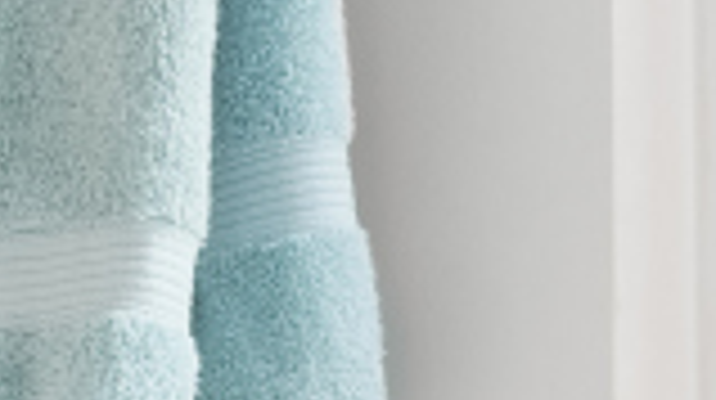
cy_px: 1148
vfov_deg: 6.4
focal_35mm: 176
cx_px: -227
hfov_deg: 11.9
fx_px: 3338
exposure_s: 1/6
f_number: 11
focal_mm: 17
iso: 500
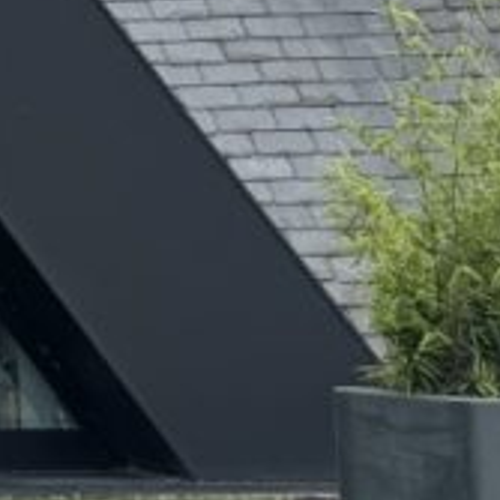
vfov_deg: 11.5
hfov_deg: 8.4
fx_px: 2484
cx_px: -1281
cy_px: 102
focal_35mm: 152
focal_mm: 6.76
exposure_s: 1/1678
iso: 80
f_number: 1.78
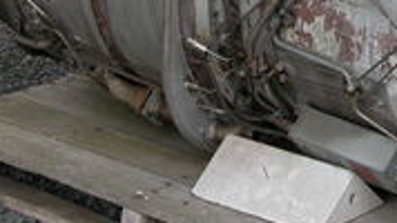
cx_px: 359
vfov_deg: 7.0
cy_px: -42
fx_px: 1800
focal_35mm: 171
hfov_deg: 12.5
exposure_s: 1/167
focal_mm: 17.8
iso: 100
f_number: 4.2
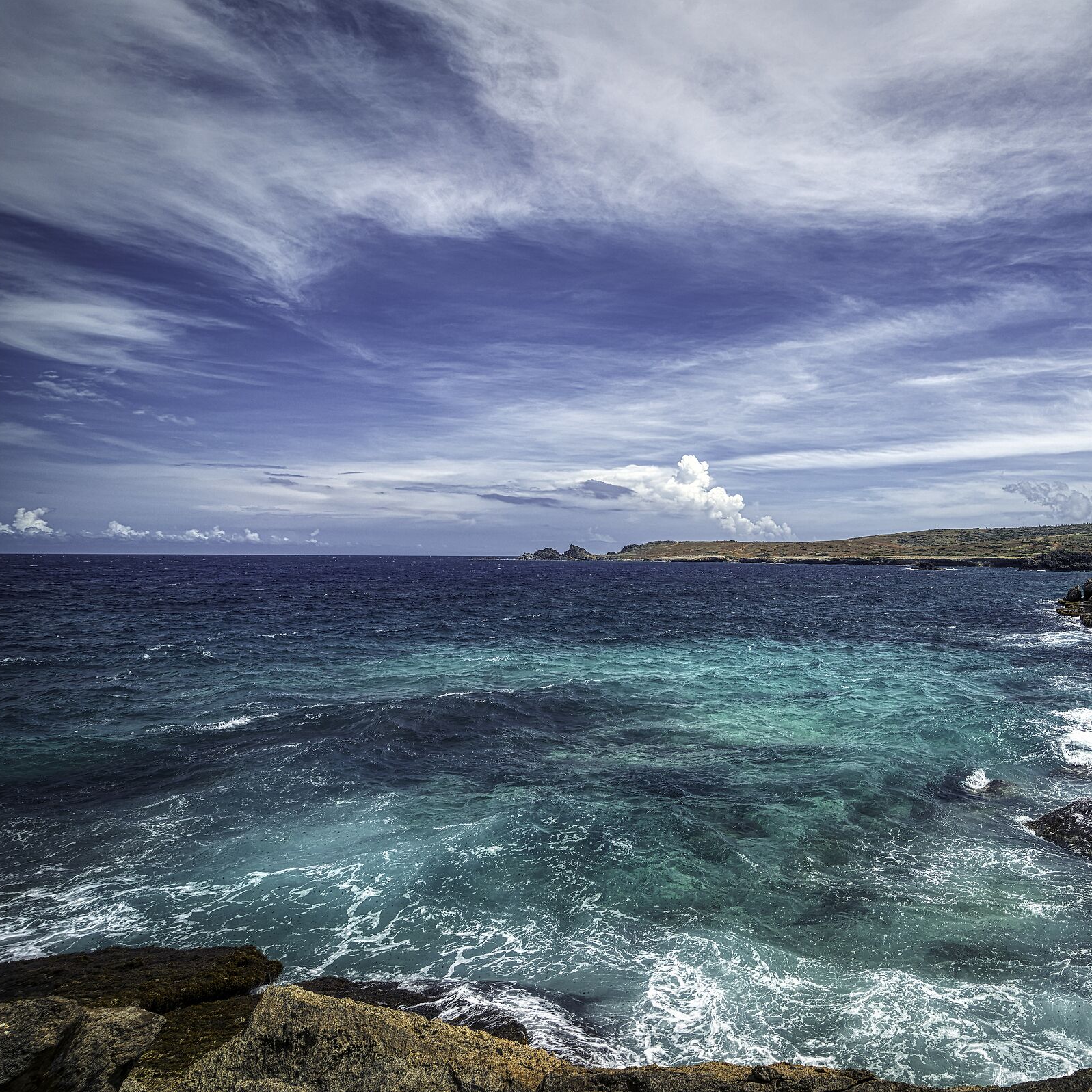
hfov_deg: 63.5
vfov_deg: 67.3
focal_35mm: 23
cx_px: 814
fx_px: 821
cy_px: 546
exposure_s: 1/160
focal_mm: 18
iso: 100
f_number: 8
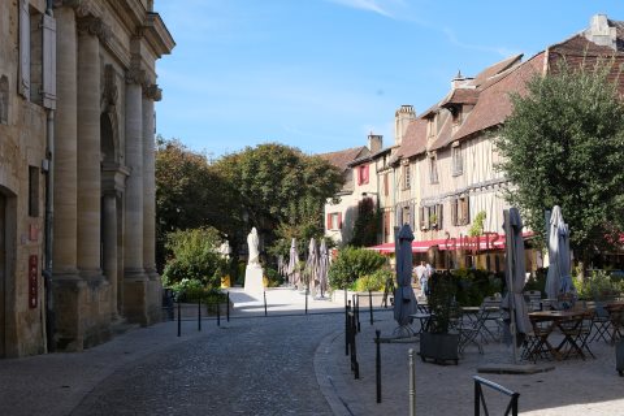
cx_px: 312
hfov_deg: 33.9
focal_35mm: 59
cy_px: 208
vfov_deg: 23.0
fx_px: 1023
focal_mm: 39
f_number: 8
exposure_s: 1/350
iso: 320
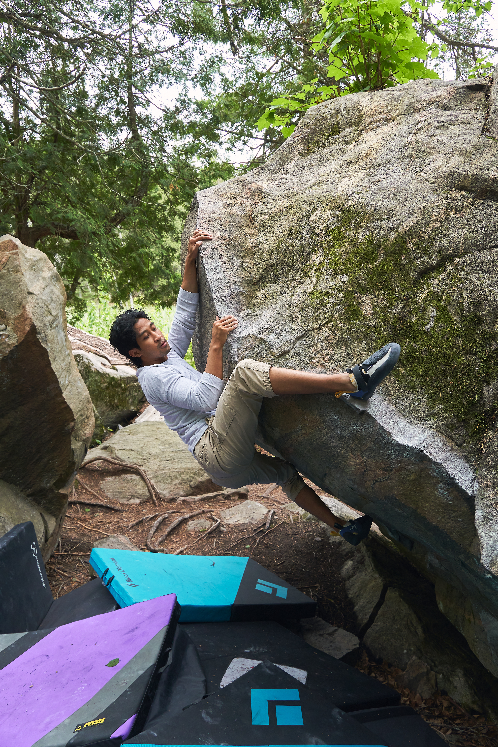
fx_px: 622
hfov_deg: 43.6
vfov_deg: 61.9
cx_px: 249
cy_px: 374
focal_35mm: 30
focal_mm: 20
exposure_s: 1/400
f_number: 4
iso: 1000
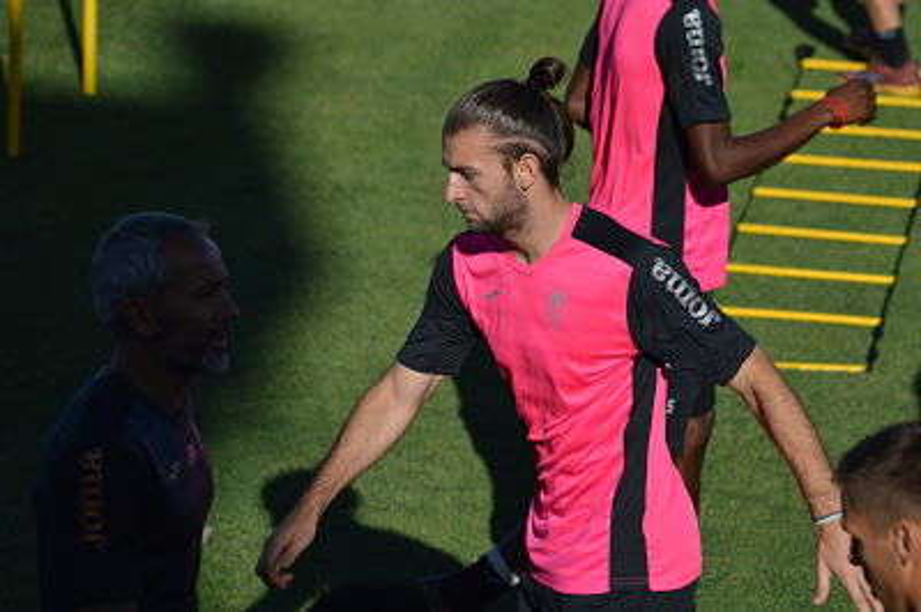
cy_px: 306
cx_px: 460
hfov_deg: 9.2
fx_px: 5751
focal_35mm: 225
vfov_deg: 6.1
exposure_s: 1/1250
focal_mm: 150
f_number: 5.6
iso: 100
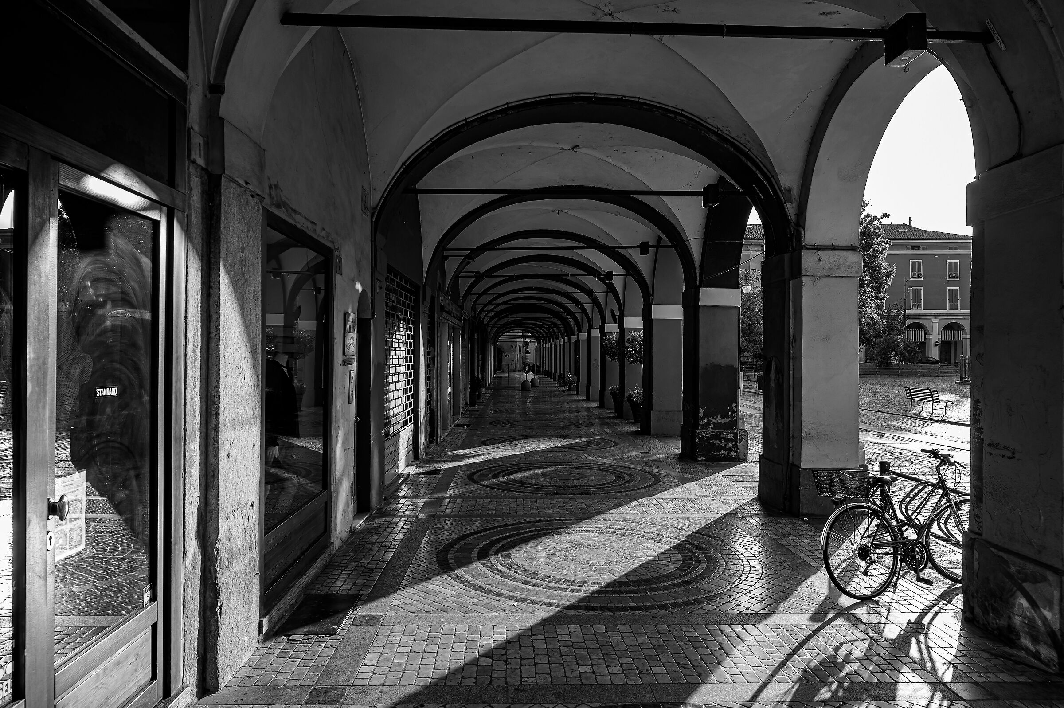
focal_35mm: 24
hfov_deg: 73.8
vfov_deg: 53.1
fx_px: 709
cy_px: 354
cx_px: 532
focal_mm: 24
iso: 100
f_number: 5.6
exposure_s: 1/60
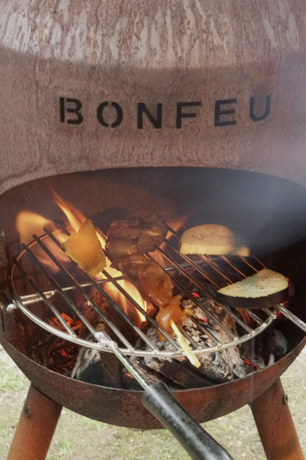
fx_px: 778
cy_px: 230
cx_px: 153
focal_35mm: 61
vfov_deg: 32.9
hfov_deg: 22.3
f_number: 18
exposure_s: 1/13
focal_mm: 61
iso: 12800
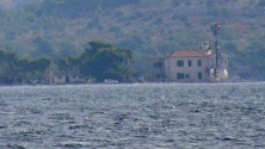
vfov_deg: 0.6
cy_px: -221
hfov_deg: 1.1
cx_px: -251
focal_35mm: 1908
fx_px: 13410
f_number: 5.6
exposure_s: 1/8000
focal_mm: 270
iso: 1400
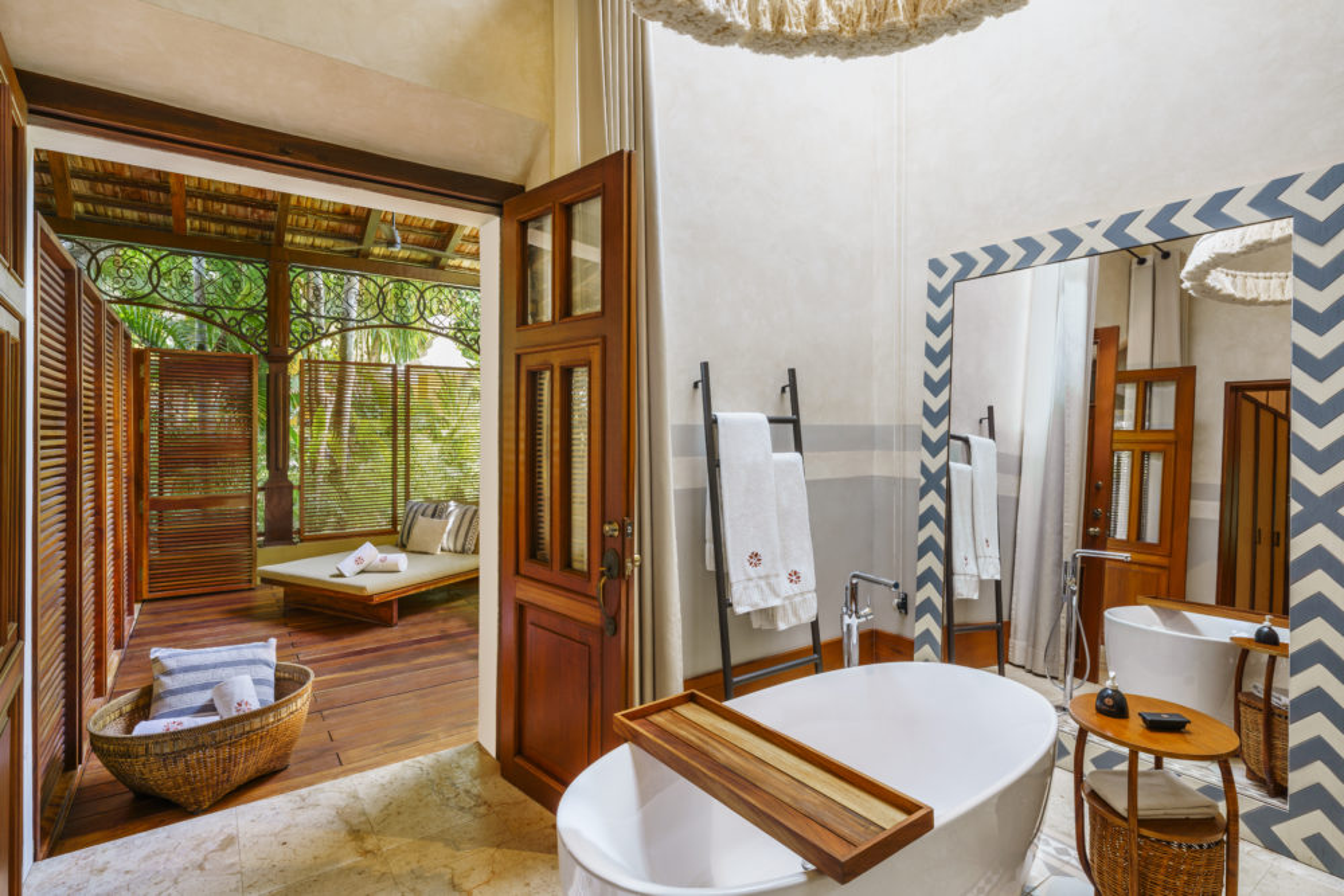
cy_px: 448
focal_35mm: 18
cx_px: 672
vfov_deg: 67.4
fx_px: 672
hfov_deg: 90.0
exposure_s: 1/2
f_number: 10
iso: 100
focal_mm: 18
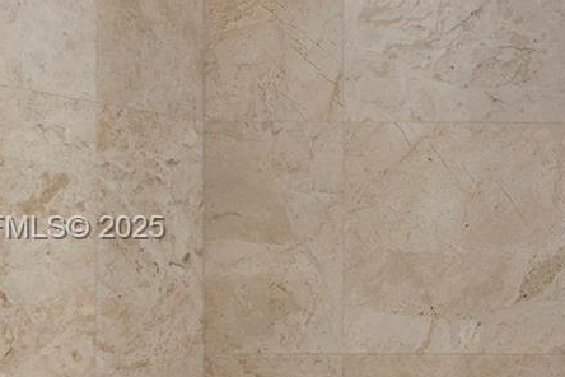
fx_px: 847
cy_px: 229
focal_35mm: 54
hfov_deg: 28.2
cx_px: 786
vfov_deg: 25.0
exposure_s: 1/3
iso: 160
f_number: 11
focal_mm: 10
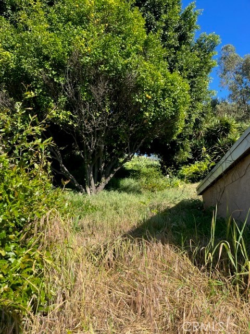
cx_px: 125
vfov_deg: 67.3
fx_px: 250
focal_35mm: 26
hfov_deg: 53.1
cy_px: 167
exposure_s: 1/1389
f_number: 1.6
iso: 50
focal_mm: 5.1
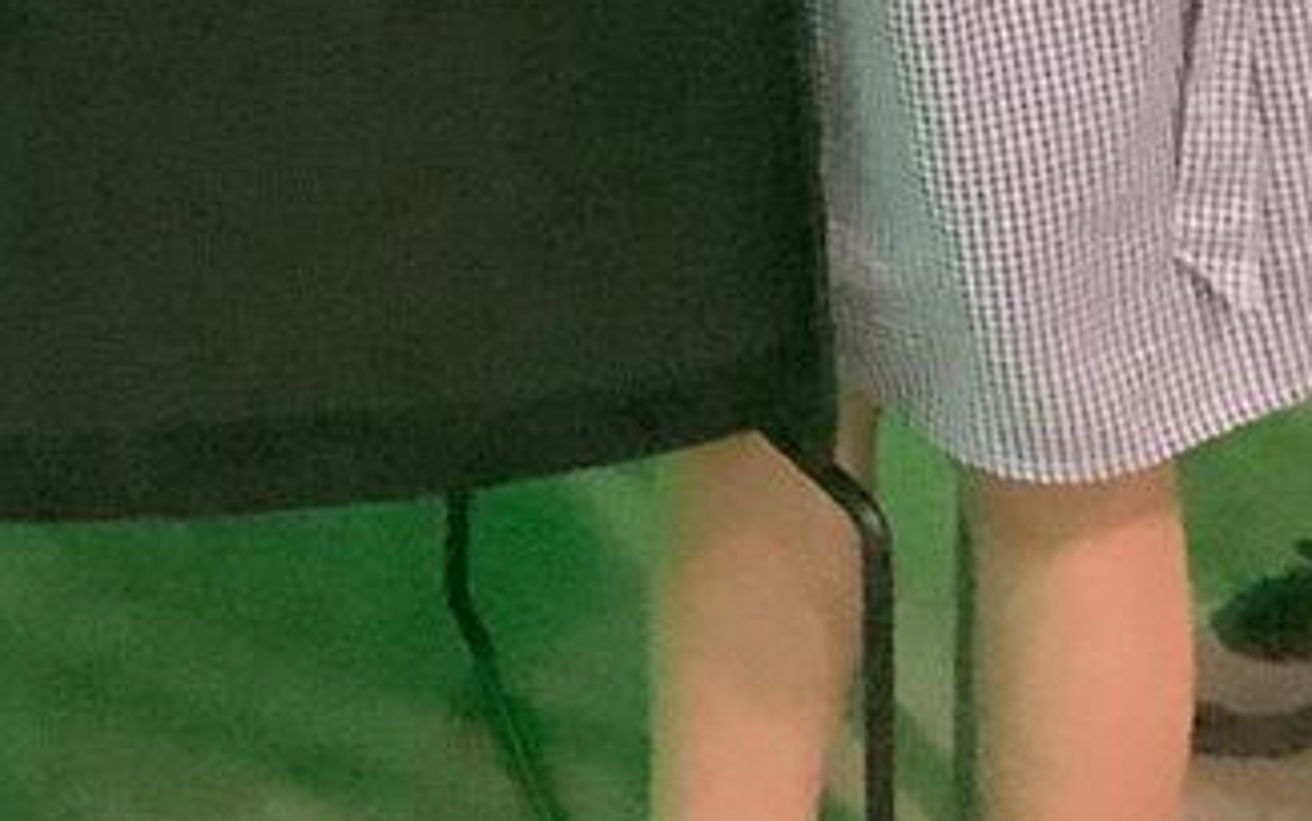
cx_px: -431
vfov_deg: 9.6
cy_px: -891
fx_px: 4543
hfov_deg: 15.6
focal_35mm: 127
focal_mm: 3.3
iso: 400
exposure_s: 1/25
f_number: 2.4
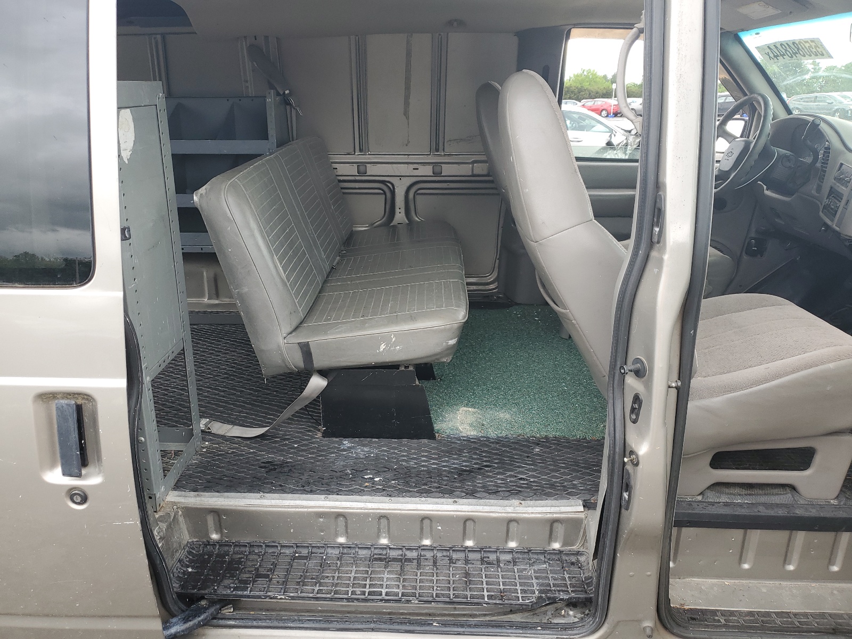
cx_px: 426
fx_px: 640
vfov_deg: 53.1
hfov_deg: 67.3
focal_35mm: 26
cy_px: 320
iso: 50
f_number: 1.5
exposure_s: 1/132
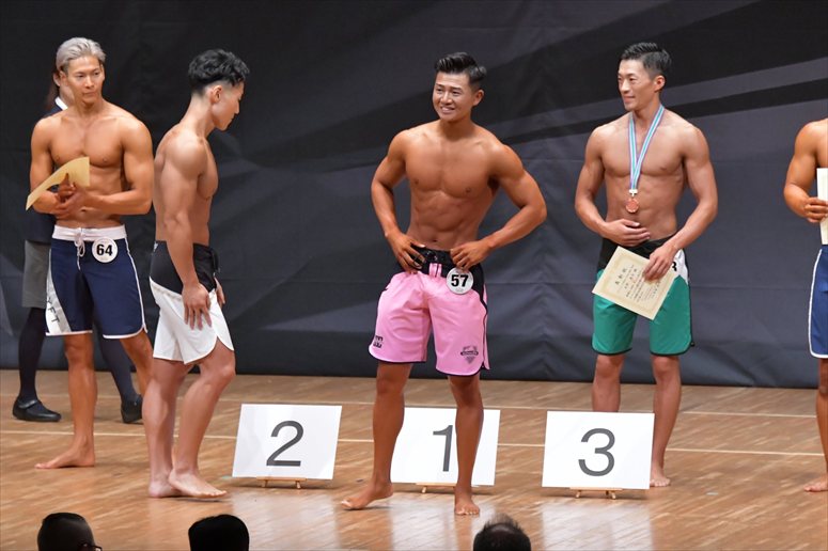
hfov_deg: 8.1
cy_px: 276
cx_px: 414
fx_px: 5862
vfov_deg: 5.4
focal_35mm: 255
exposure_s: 1/400
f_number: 5.6
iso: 8000
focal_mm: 170
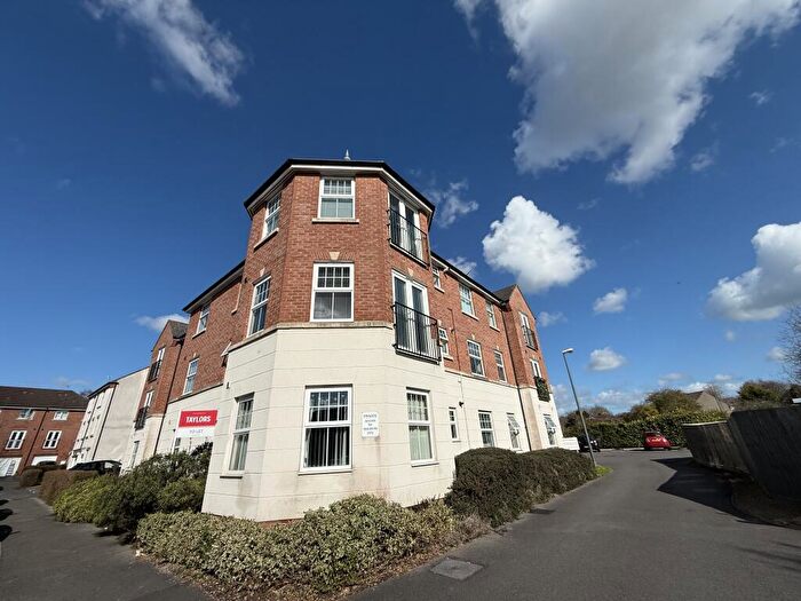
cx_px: 400
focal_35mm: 14
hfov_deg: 102.1
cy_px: 300
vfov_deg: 85.7
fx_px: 324
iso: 50
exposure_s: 1/6173
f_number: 2.2
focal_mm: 2.22
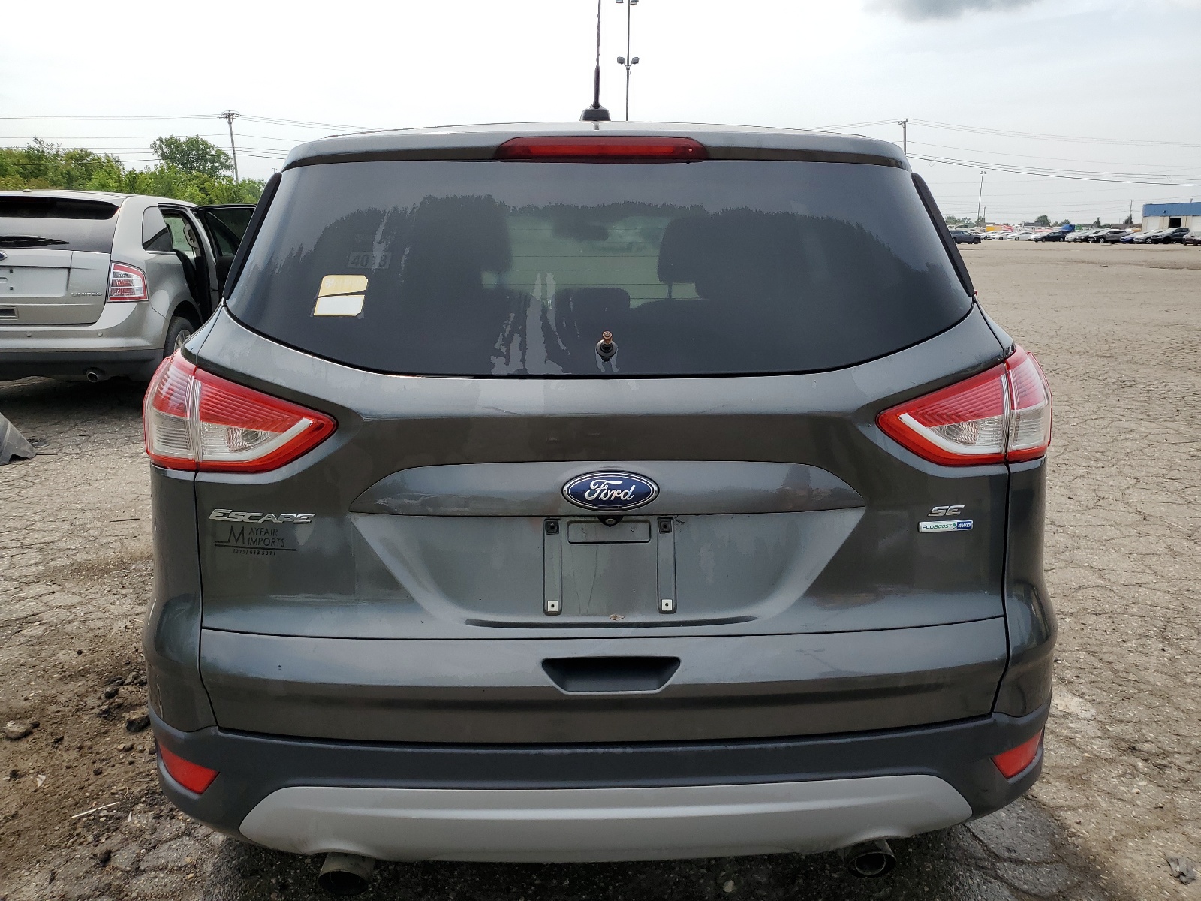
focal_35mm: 26
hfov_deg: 67.3
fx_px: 902
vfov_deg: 53.1
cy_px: 450
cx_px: 600
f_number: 1.5
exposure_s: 1/2500
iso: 50
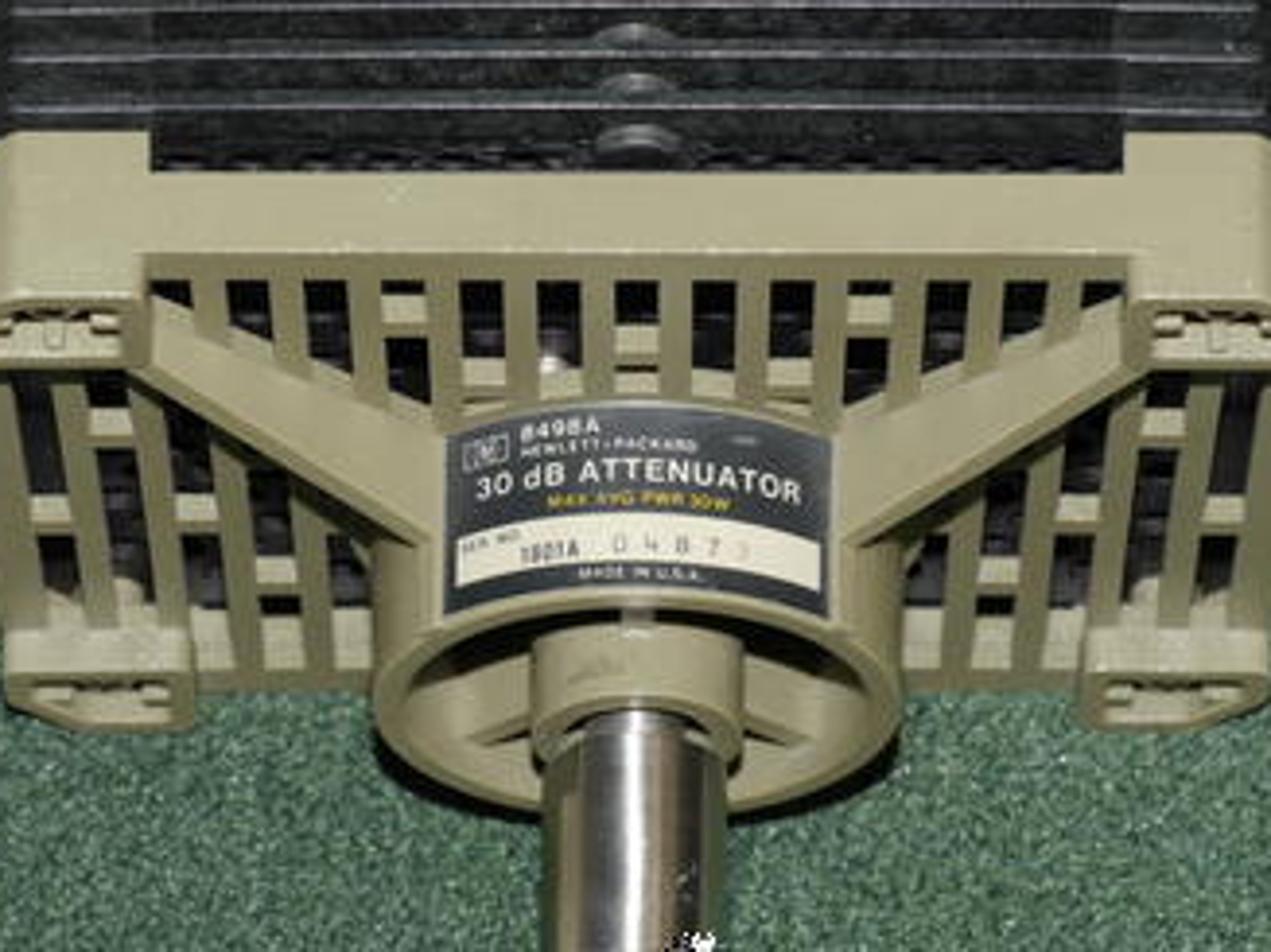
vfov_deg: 7.5
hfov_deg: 10.0
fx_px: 7267
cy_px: 571
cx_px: 599
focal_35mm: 198
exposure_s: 1/40
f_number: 14
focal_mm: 81
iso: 400
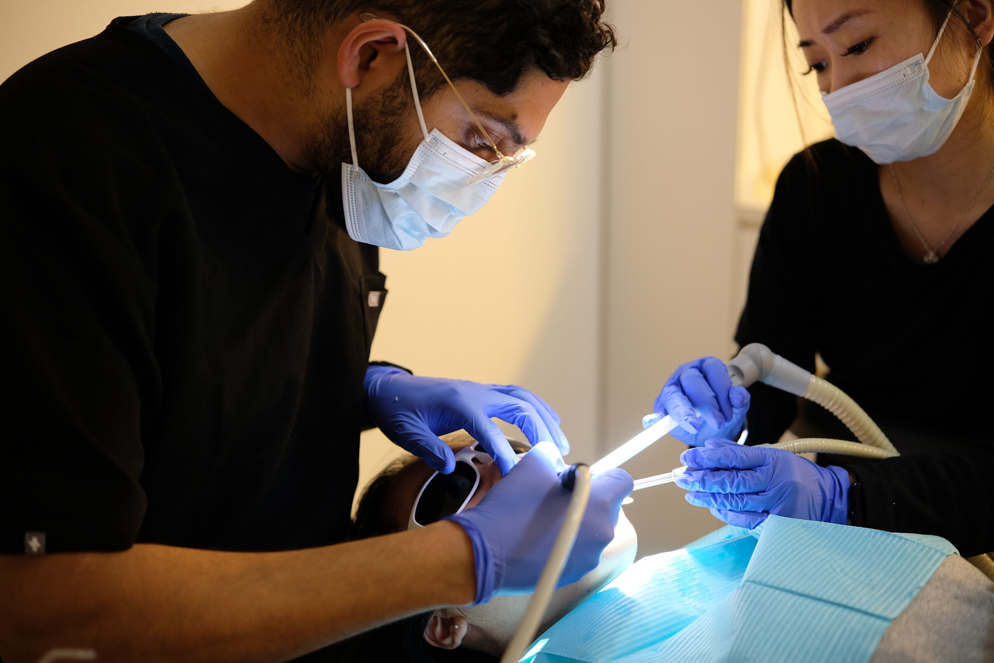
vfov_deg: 32.6
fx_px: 1132
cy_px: 332
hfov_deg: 47.4
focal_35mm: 41
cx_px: 497
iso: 400
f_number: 1.4
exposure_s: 1/125
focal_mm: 27
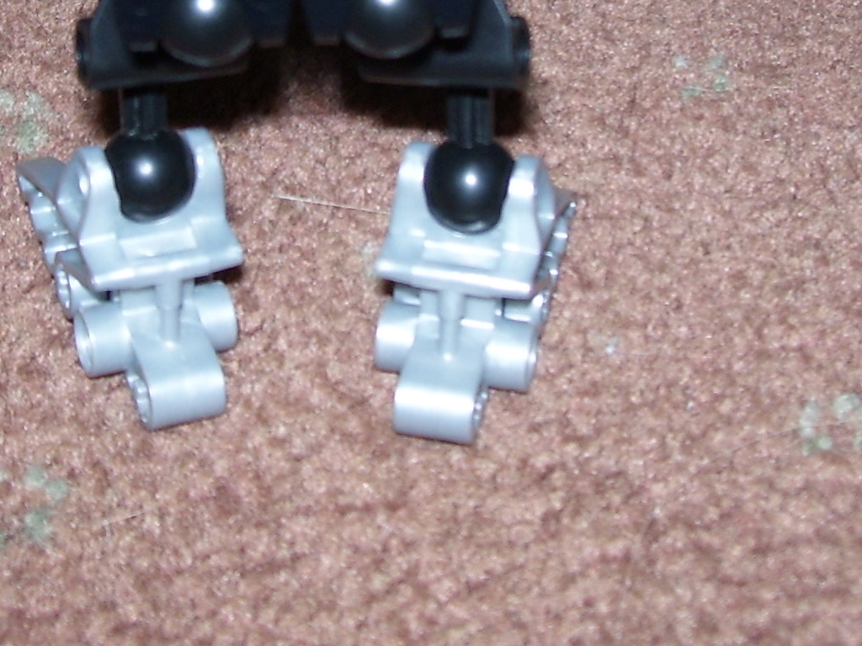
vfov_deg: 17.8
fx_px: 2017
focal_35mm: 81
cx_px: 352
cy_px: 8
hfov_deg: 24.1
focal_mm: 6
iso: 80
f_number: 2.7
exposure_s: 1/60
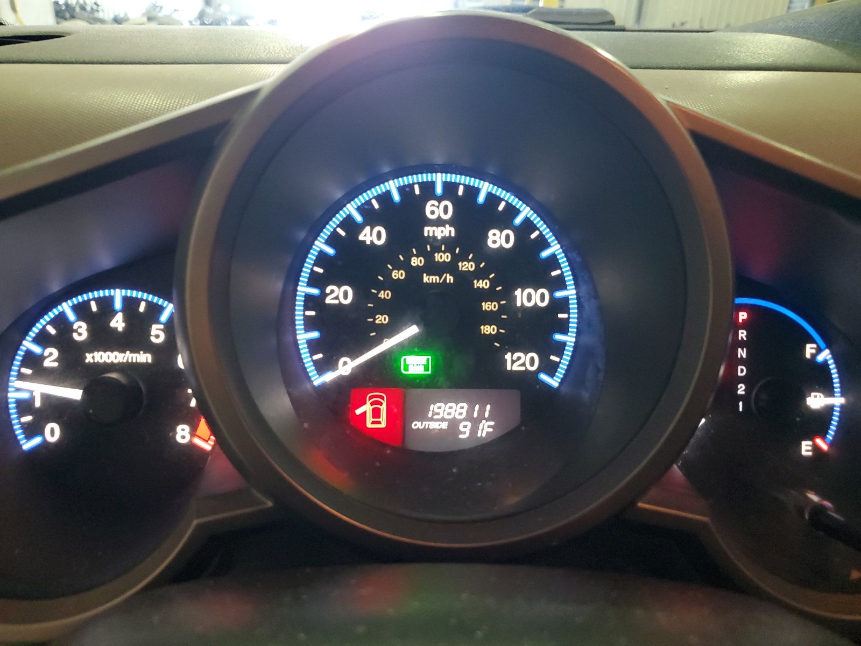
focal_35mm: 26
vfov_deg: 53.1
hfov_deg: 67.3
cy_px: 323
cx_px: 430
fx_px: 647
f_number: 1.5
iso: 313
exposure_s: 1/30
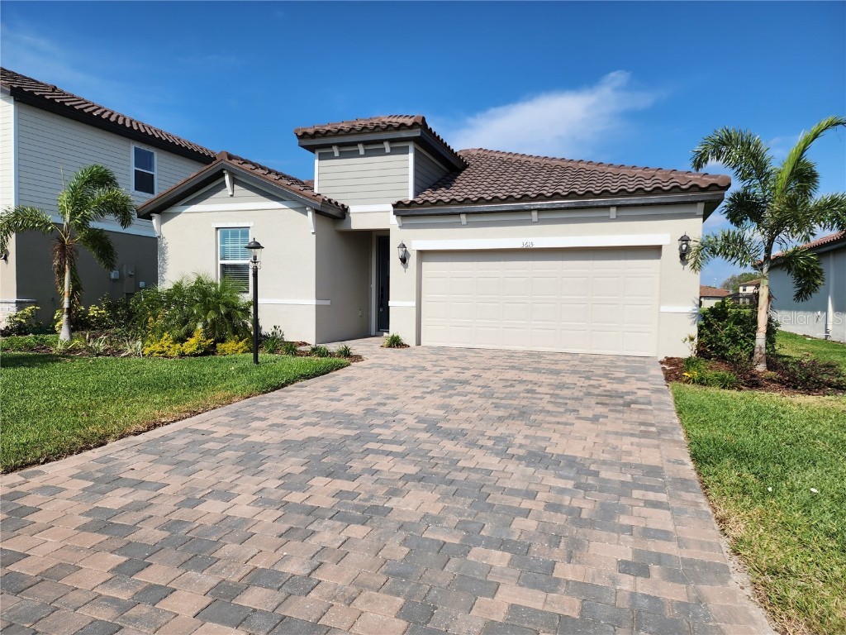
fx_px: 562
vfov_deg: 58.9
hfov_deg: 73.9
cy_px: 318
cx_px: 423
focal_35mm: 23
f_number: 1.8
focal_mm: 6.4
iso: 12
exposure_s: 1/1957
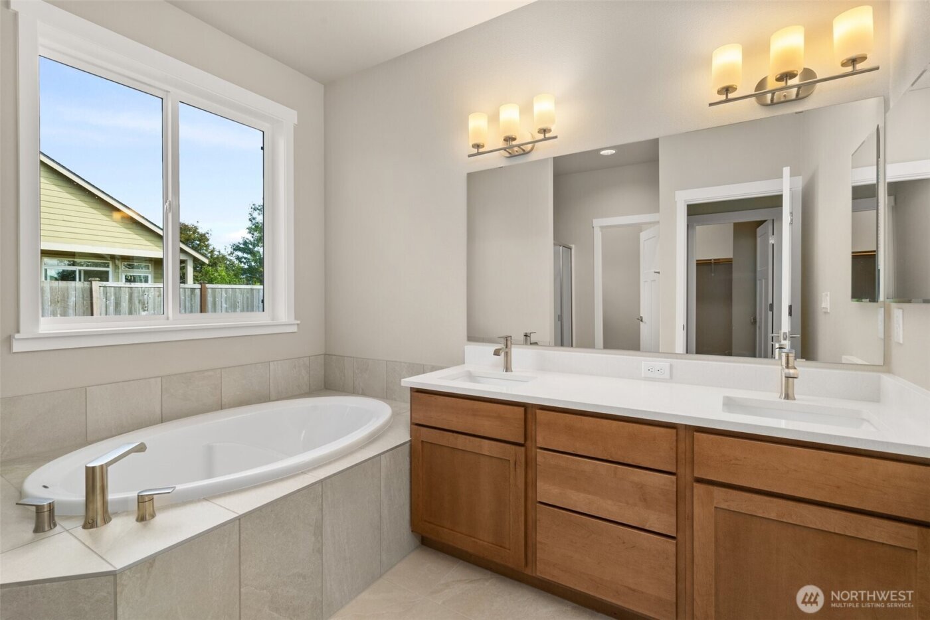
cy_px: 310
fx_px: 413
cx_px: 465
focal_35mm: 16
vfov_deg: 73.8
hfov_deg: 96.7
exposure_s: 1/10
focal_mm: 16
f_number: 8
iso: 500
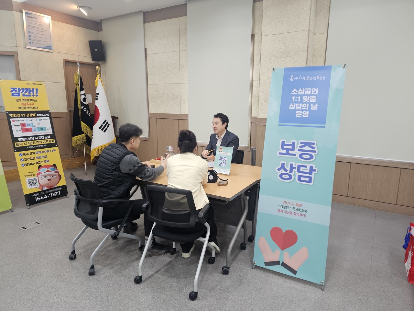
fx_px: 275
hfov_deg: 73.9
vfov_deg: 58.9
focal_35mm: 23
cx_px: 207
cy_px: 156
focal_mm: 6.3
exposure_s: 1/120
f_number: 1.7
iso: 250
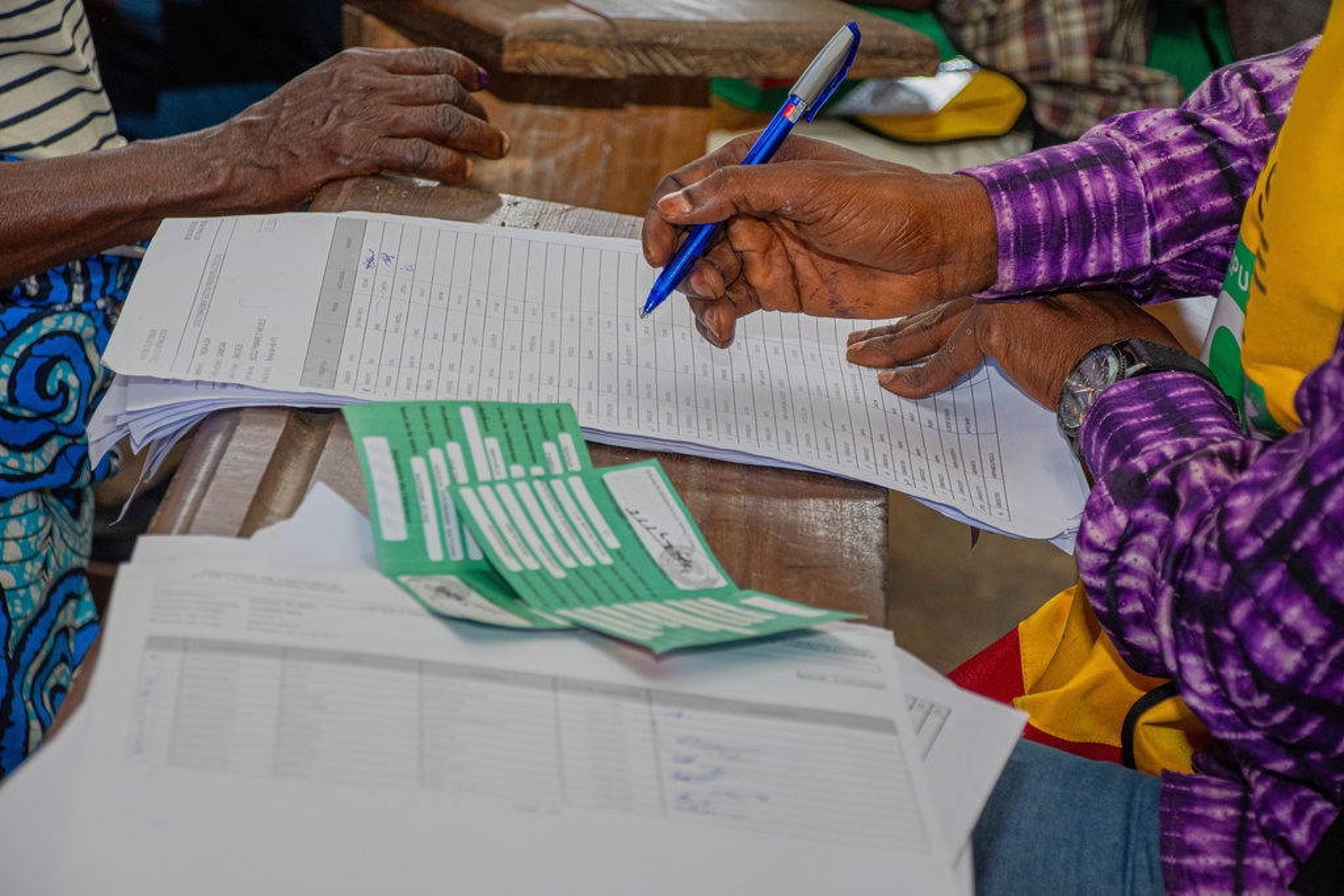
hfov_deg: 17.1
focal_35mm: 120
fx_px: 4480
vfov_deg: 11.4
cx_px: 672
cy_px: 448
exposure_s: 1/125
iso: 1000
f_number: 5.6
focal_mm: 80
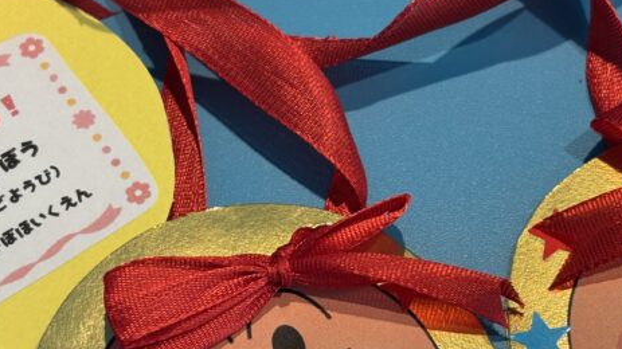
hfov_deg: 22.7
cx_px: 317
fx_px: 1550
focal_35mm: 94
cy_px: 220
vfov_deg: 12.8
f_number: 1.6
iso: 32
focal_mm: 5.96
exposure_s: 1/100
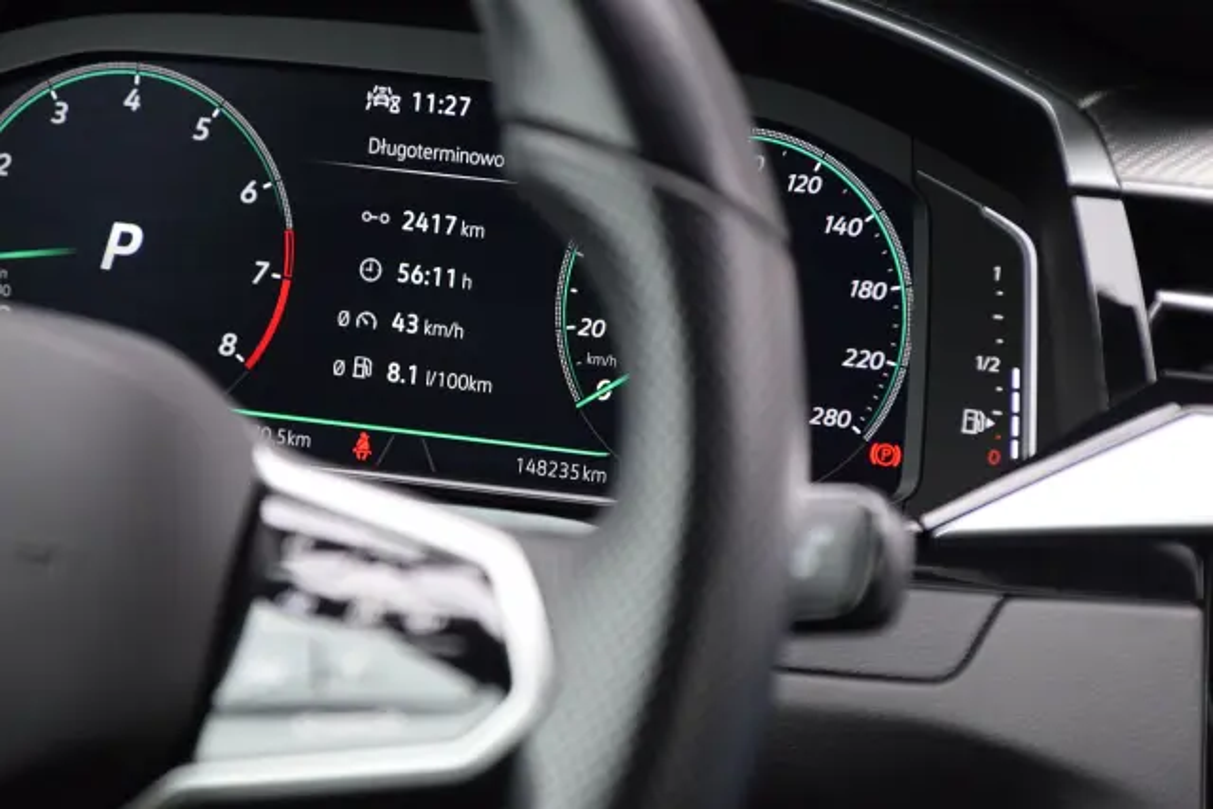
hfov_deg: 9.1
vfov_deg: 6.1
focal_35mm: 225
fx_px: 7582
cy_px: 404
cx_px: 606
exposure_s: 1/200
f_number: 6
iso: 1600
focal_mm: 150
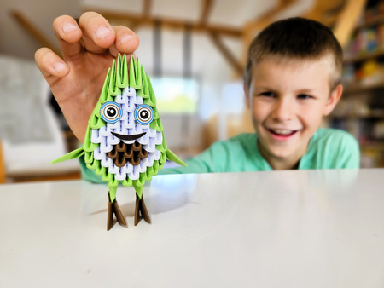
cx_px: 192
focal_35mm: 23
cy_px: 144
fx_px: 255
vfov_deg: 58.9
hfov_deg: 73.9
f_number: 1.8
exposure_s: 1/100
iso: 80
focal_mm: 5.4
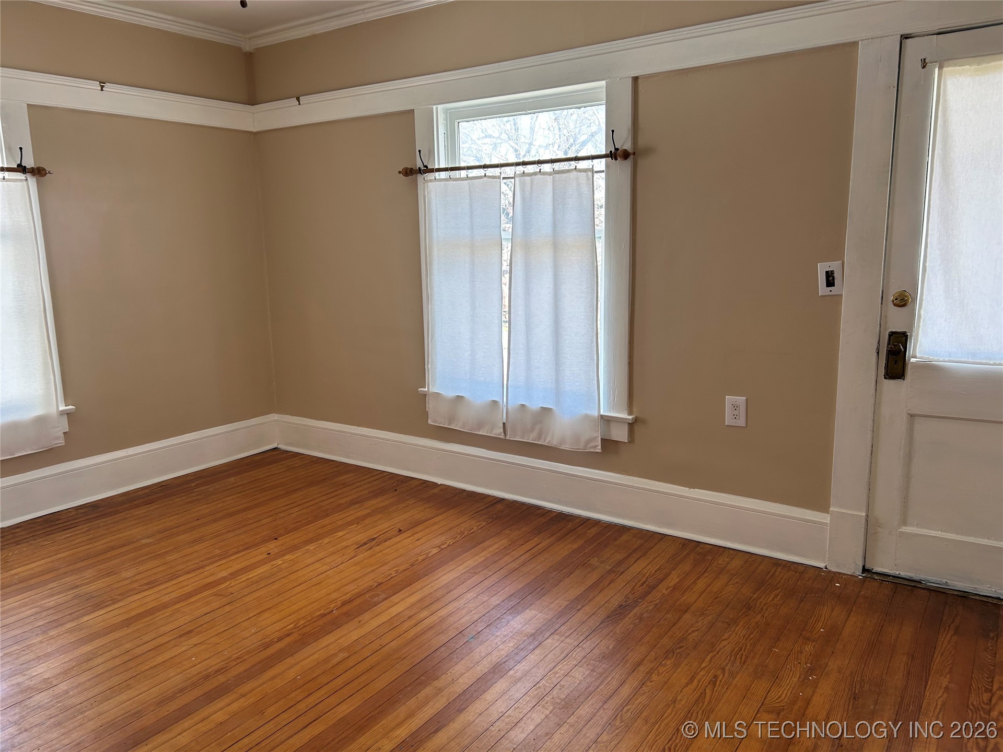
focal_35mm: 26
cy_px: 376
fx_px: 753
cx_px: 502
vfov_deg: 53.1
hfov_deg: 67.3
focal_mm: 5.7
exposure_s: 1/121
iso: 64
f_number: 1.5
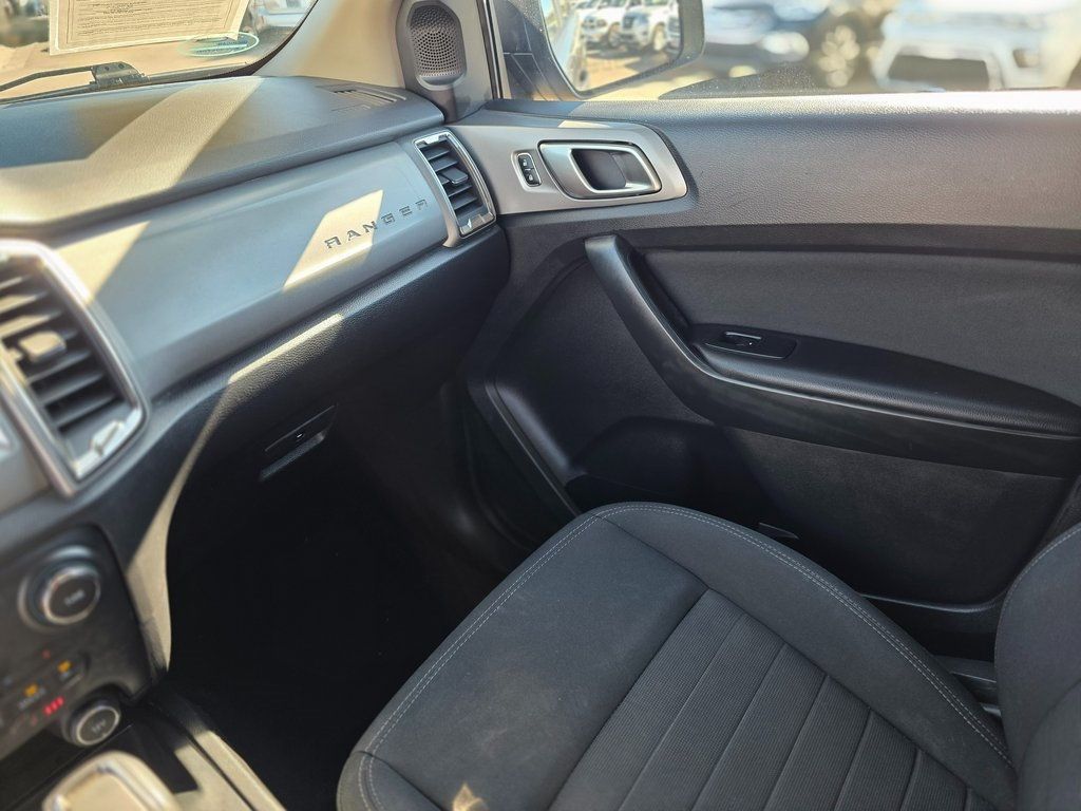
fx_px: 718
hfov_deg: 73.9
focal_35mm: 23
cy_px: 406
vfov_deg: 58.9
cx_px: 540
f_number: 1.7
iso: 160
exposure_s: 1/180
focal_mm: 6.3
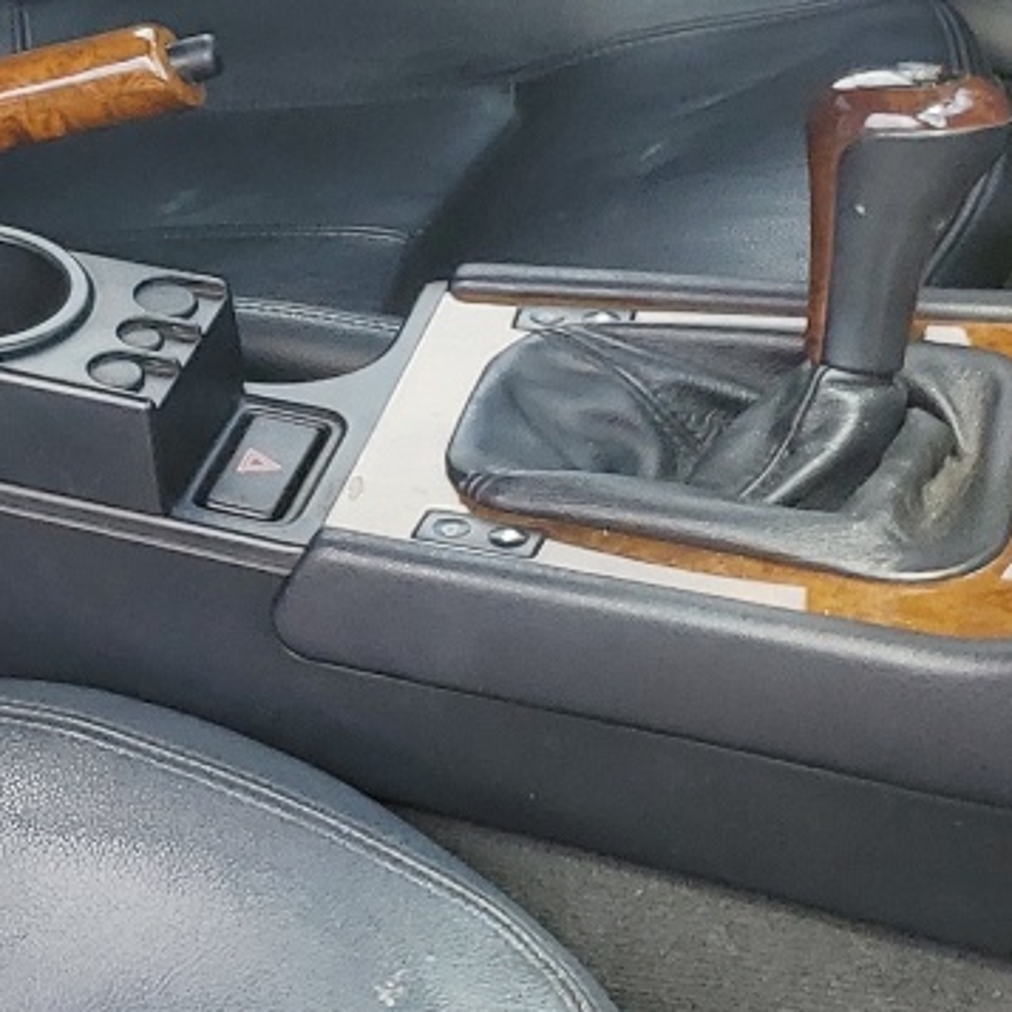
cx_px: -748
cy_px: 306
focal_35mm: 103
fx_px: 3407
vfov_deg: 16.8
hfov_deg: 14.9
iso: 50
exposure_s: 1/385
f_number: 1.5
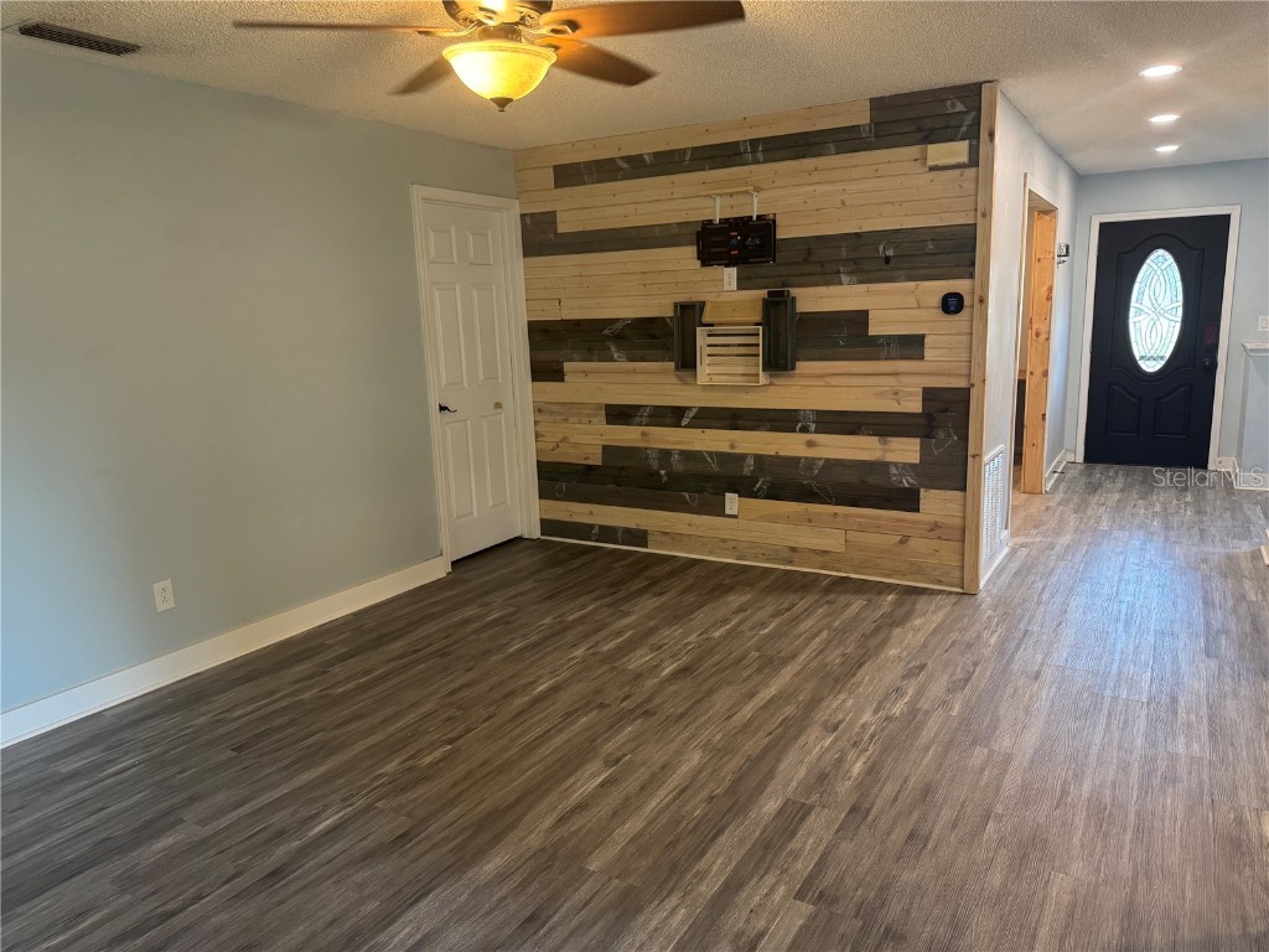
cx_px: 634
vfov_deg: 56.8
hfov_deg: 71.6
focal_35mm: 24
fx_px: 880
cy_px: 476
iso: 250
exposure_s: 1/60
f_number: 1.78
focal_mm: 6.76
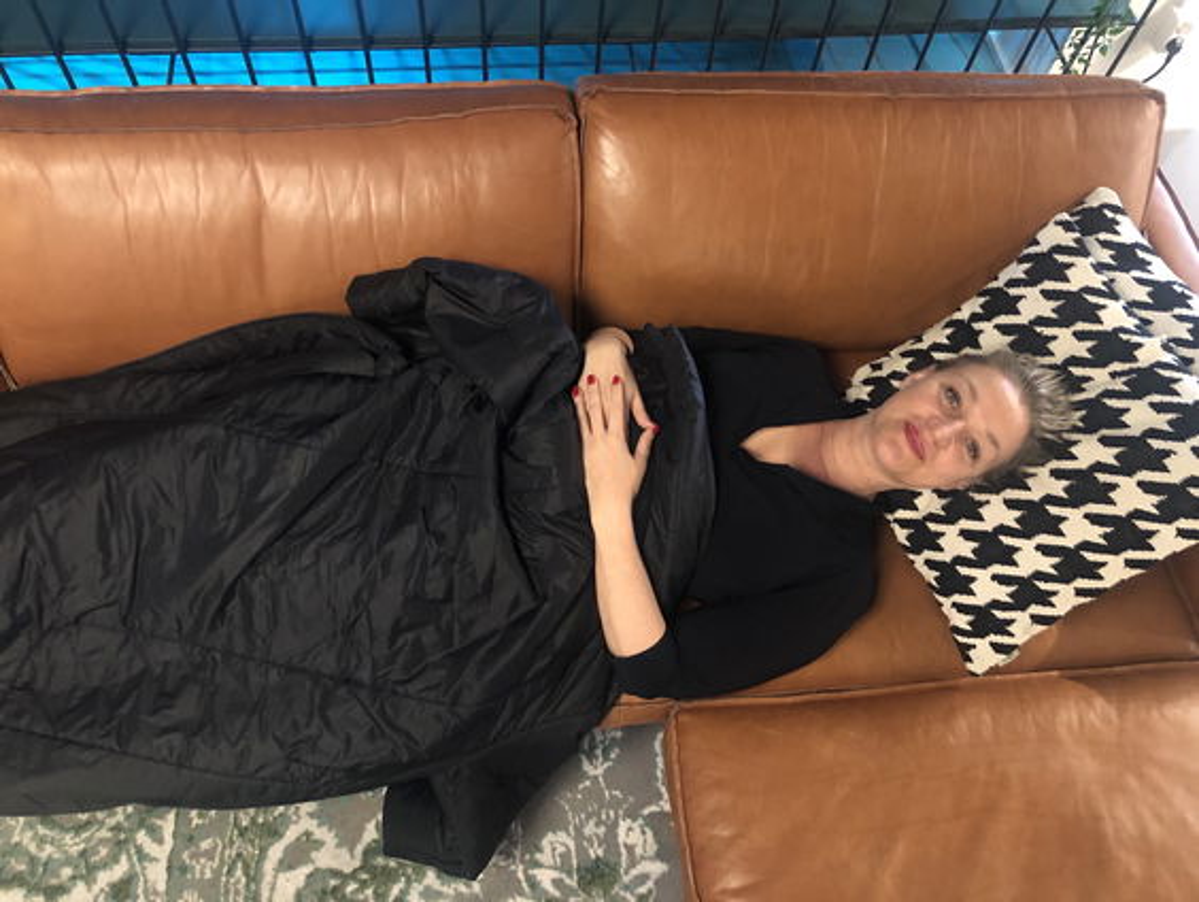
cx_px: 600
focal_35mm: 28
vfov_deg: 49.8
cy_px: 451
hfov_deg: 63.4
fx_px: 971
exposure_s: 1/7
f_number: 1.8
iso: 100
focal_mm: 4
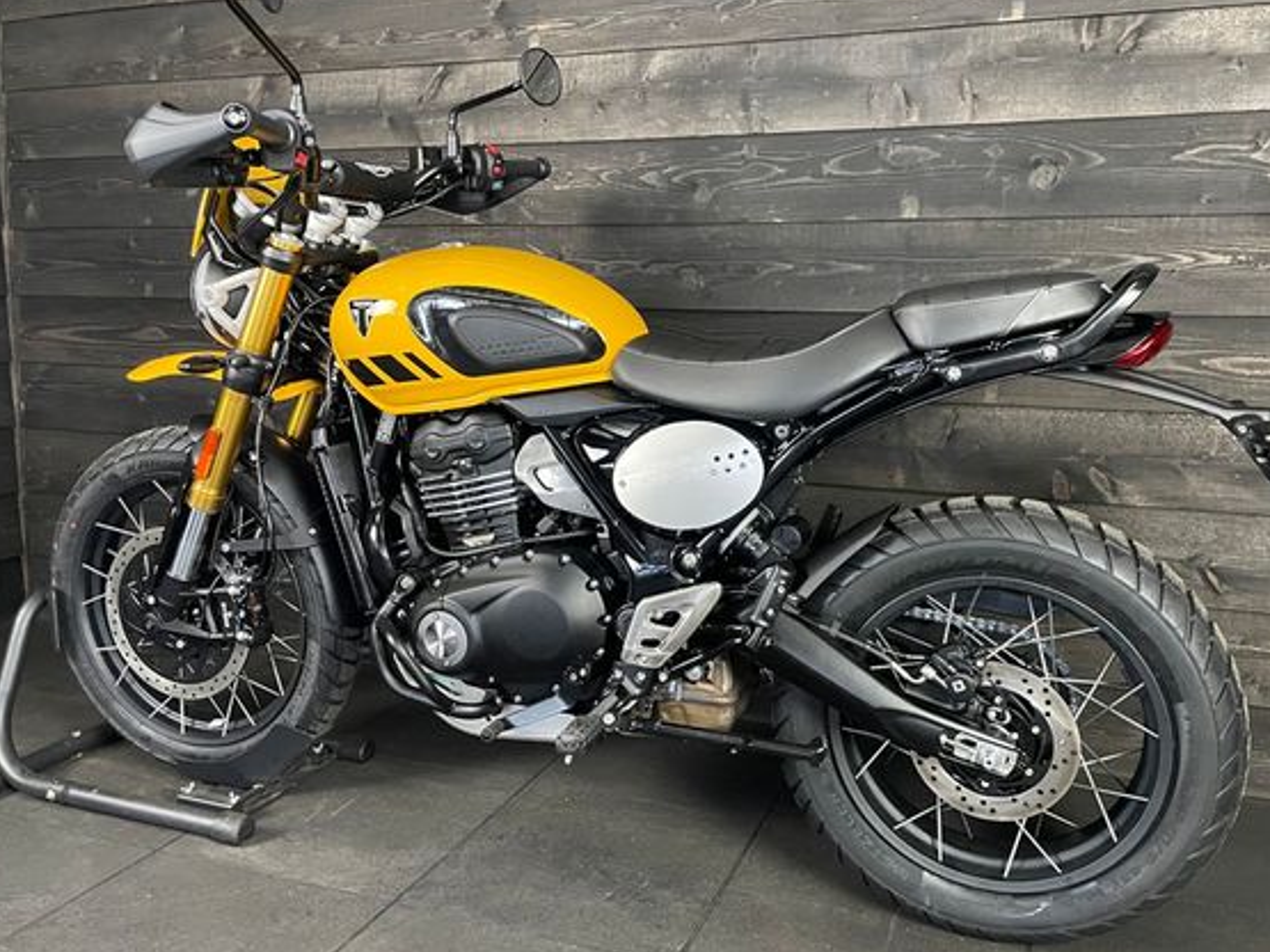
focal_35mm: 30
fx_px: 1100
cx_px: 668
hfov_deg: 59.9
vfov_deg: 46.8
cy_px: 446
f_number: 1.6
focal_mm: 4.2
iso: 500
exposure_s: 1/33
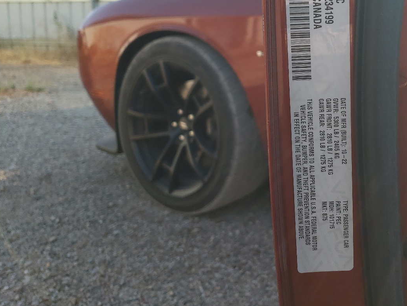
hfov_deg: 45.3
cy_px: 82
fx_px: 470
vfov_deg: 35.3
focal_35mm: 40
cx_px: 302
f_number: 1.5
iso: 50
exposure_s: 1/1000
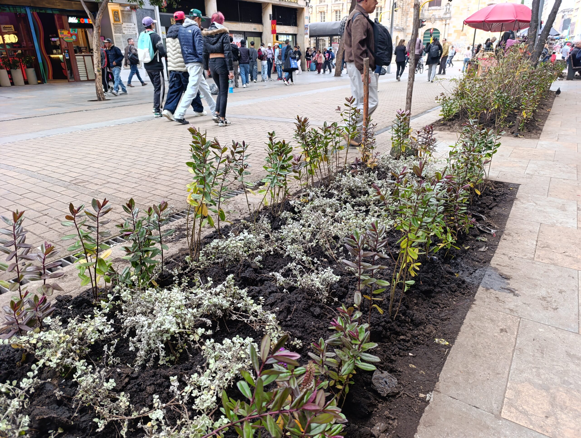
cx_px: 290
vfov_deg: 59.0
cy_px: 219
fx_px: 387
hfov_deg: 73.8
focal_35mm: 23
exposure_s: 1/120
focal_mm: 6.14
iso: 320
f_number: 1.6
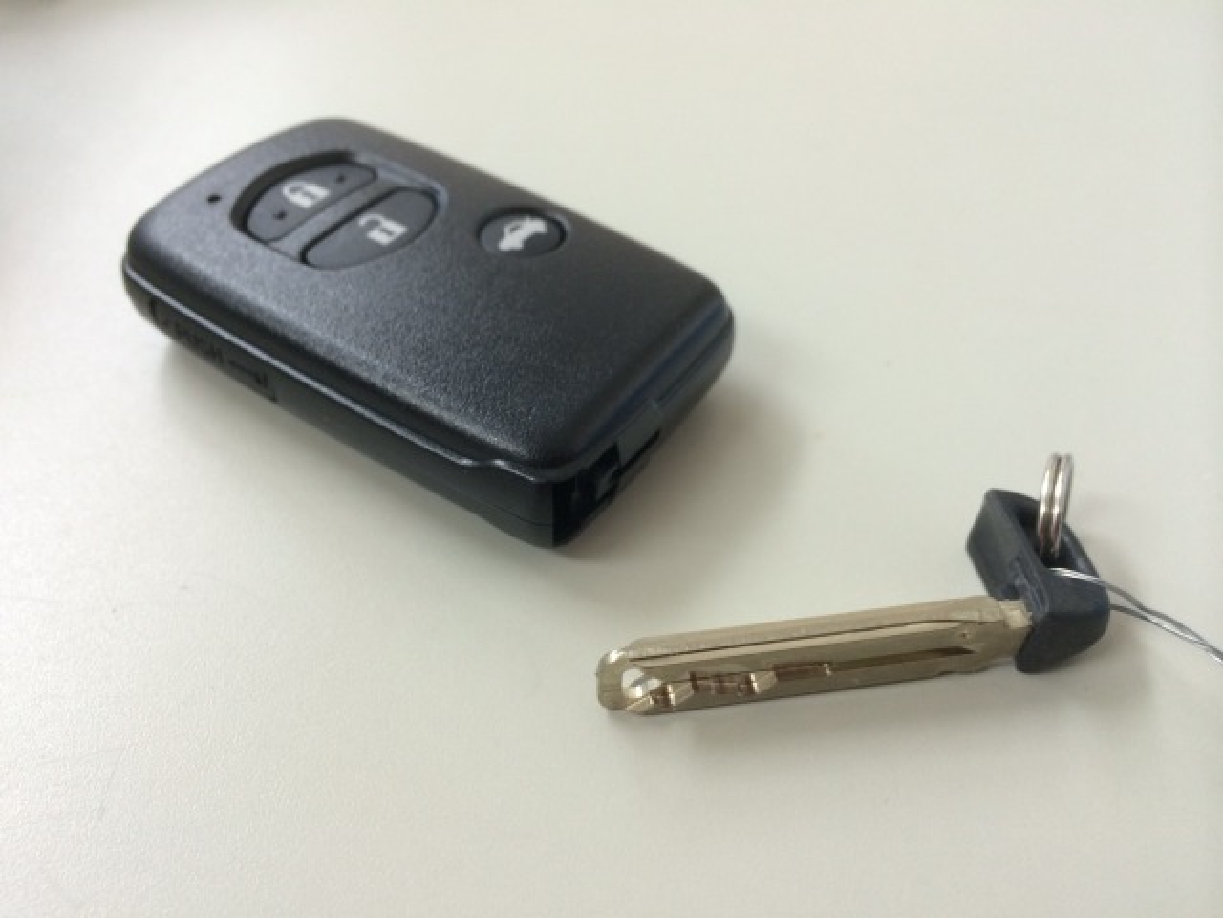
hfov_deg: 60.0
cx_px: 612
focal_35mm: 30
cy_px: 459
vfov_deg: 46.8
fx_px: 1060
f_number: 2.2
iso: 64
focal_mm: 4.12
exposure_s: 1/33
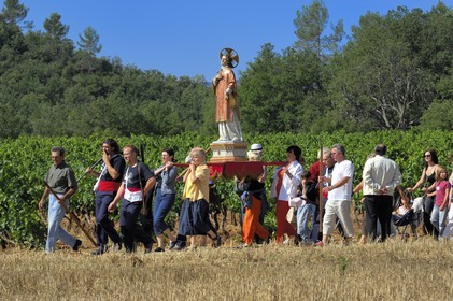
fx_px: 2263
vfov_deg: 7.6
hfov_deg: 11.4
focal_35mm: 180
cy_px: 150
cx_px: 226
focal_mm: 120
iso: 100
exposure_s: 1/250
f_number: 9
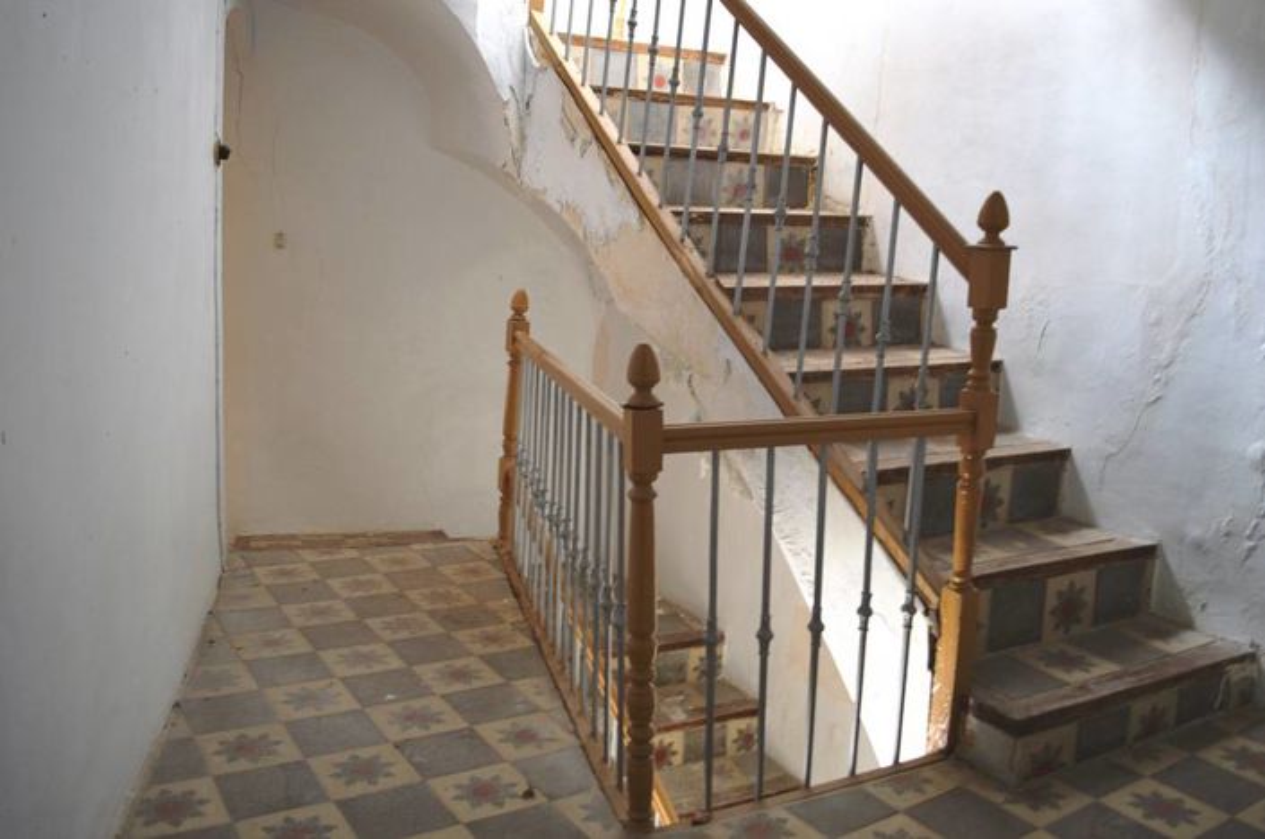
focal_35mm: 27
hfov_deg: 67.5
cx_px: 632
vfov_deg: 47.8
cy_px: 420
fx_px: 947
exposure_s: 1/20
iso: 400
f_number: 3.5
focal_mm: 18
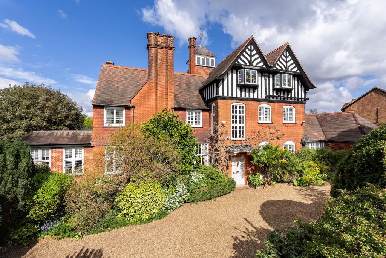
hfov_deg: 94.9
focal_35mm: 16
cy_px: 129
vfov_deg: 72.1
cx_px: 193
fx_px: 177
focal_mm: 16.5
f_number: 7.1
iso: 1250
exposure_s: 1/3200
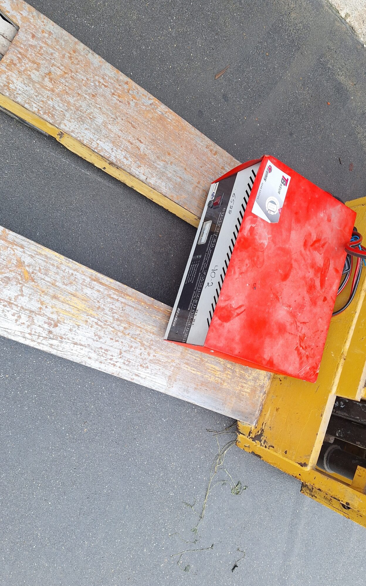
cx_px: 221
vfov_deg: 72.5
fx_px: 399
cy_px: 293
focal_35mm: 25
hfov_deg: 49.0
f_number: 1.8
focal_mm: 5.54
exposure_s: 1/100
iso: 64
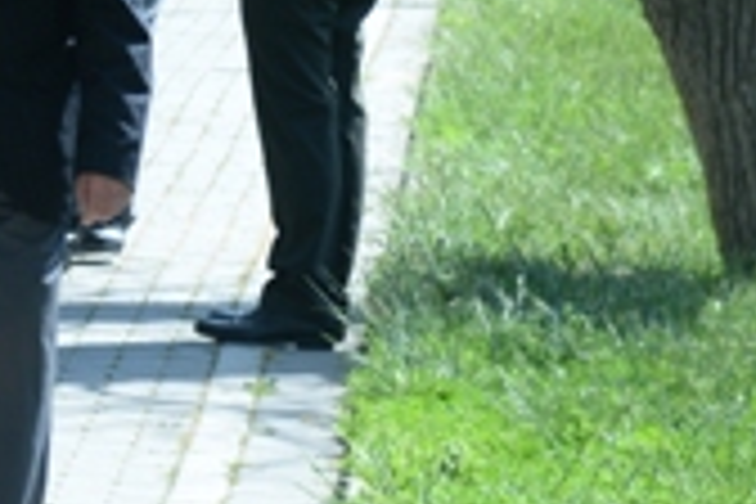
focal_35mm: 456
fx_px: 9575
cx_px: -580
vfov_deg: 3.0
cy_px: -146
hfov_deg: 4.5
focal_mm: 120
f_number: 6.3
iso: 280
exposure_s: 1/320
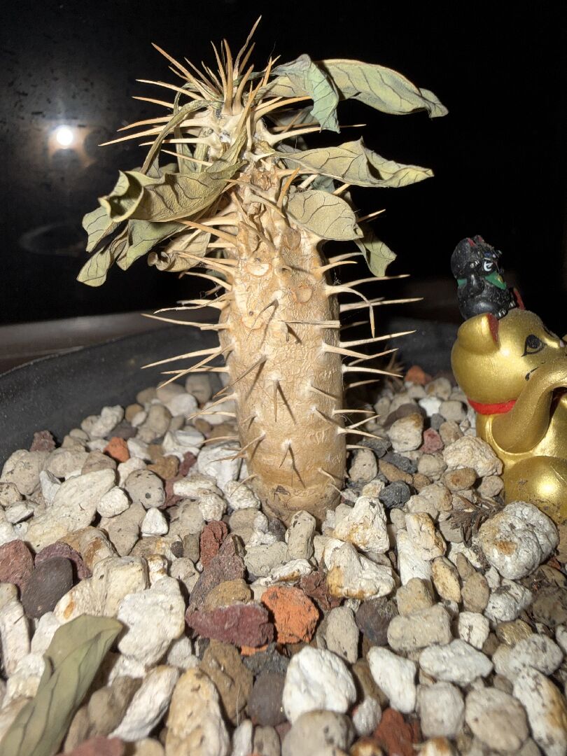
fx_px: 524
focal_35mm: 24
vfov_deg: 71.6
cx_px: 284
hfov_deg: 56.8
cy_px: 378
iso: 12
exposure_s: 1/122
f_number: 2.2
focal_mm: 2.22
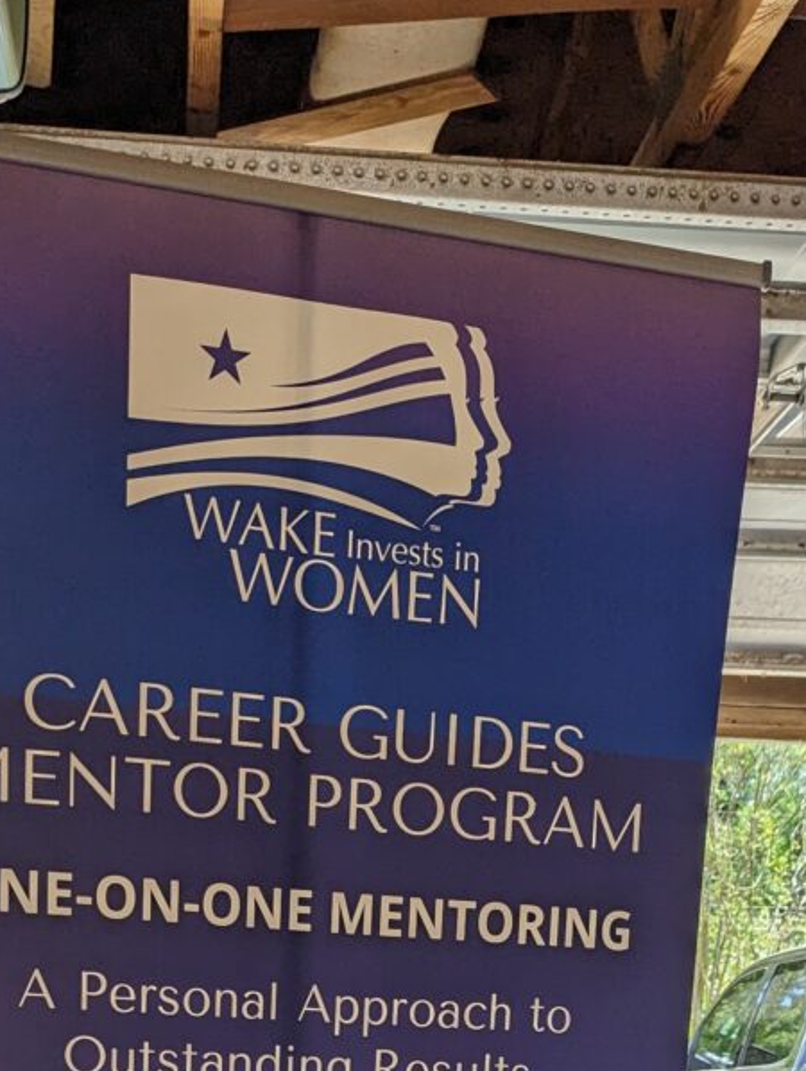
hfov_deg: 23.0
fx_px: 1983
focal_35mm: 64
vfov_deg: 26.4
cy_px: 1329
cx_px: 337
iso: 38
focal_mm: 6.81
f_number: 1.85
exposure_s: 1/200
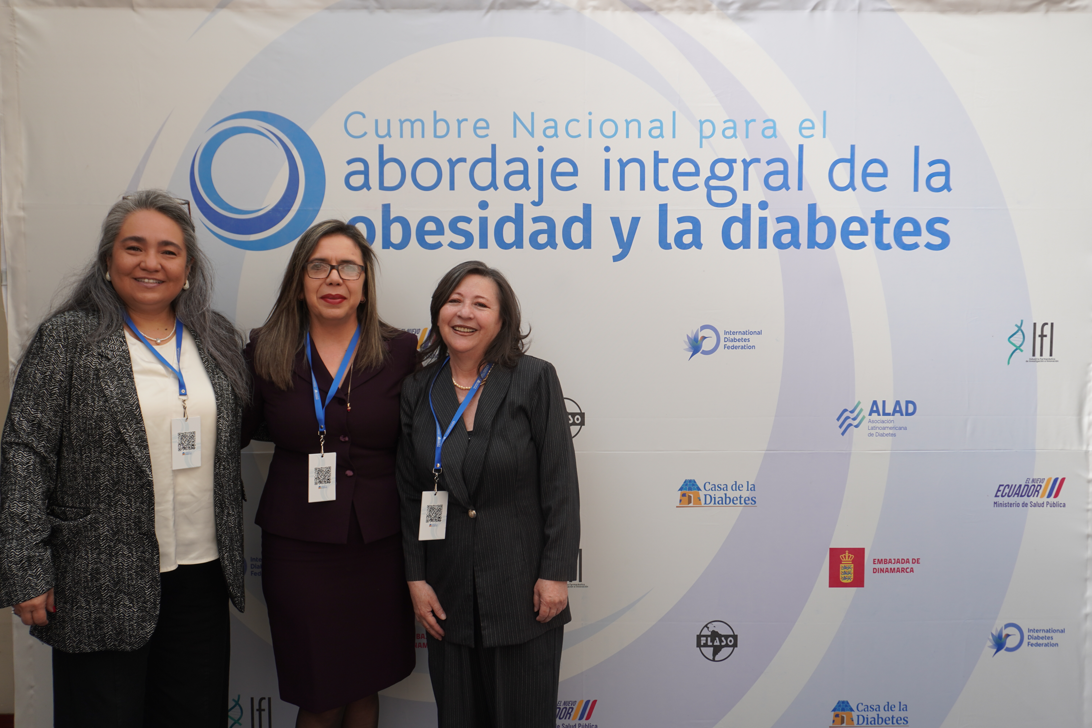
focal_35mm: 30
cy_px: 364
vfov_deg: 43.6
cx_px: 546
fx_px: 910
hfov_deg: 61.9
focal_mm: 20
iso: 100
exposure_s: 1/250
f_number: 4
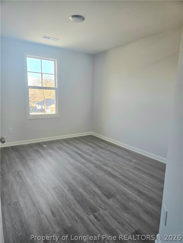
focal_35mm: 23
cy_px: 122
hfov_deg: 58.9
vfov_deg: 73.9
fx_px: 162
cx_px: 92
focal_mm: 5.4
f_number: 1.8
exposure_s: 1/182
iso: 200
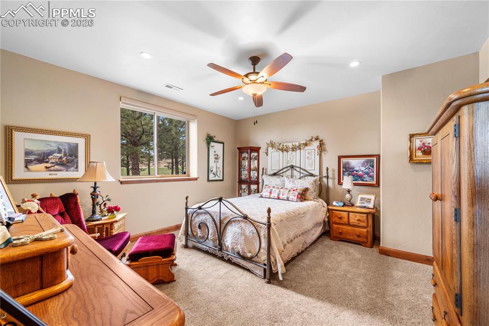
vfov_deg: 81.2
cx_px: 244
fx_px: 190
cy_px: 163
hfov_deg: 104.3
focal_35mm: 14
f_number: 8
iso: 800
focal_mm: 14
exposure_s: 1.3
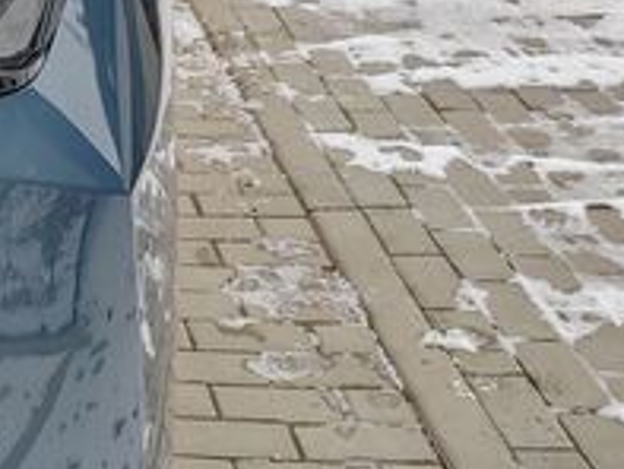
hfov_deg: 18.5
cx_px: -111
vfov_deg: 14.3
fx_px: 1822
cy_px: -67
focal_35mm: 101
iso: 100
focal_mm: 5.52
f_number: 1.9
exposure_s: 1/420
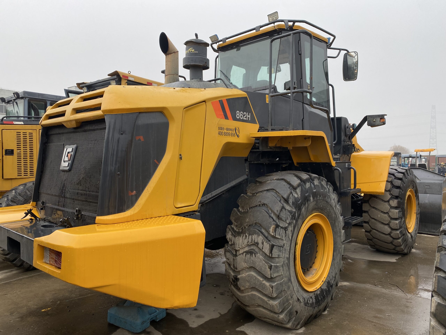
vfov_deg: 53.1
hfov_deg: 67.3
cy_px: 168
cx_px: 223
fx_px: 335
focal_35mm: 26
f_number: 1.8
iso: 32
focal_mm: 4.25
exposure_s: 1/149
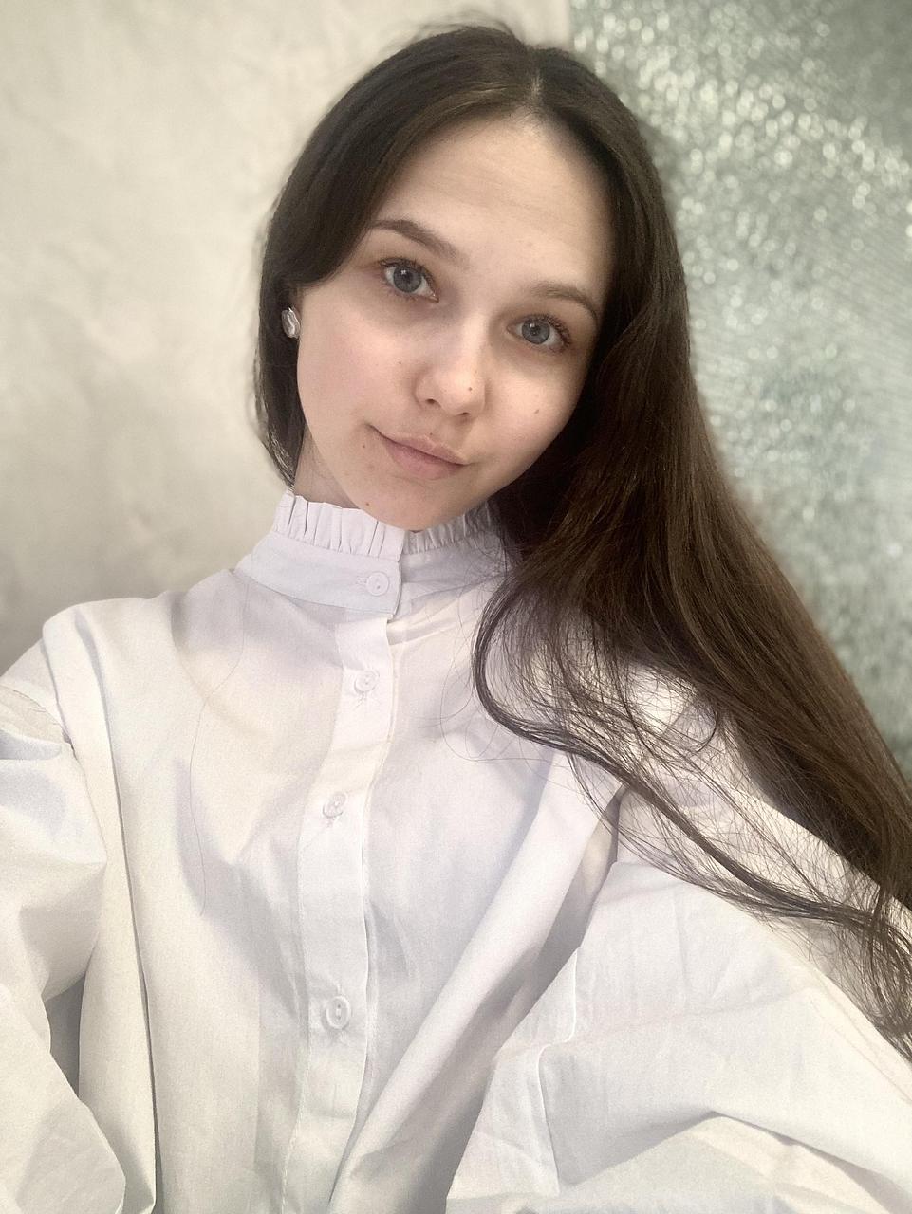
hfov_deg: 44.2
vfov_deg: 56.8
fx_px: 1123
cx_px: 456
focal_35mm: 32
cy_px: 607
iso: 200
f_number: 2.2
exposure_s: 1/50
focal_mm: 2.87
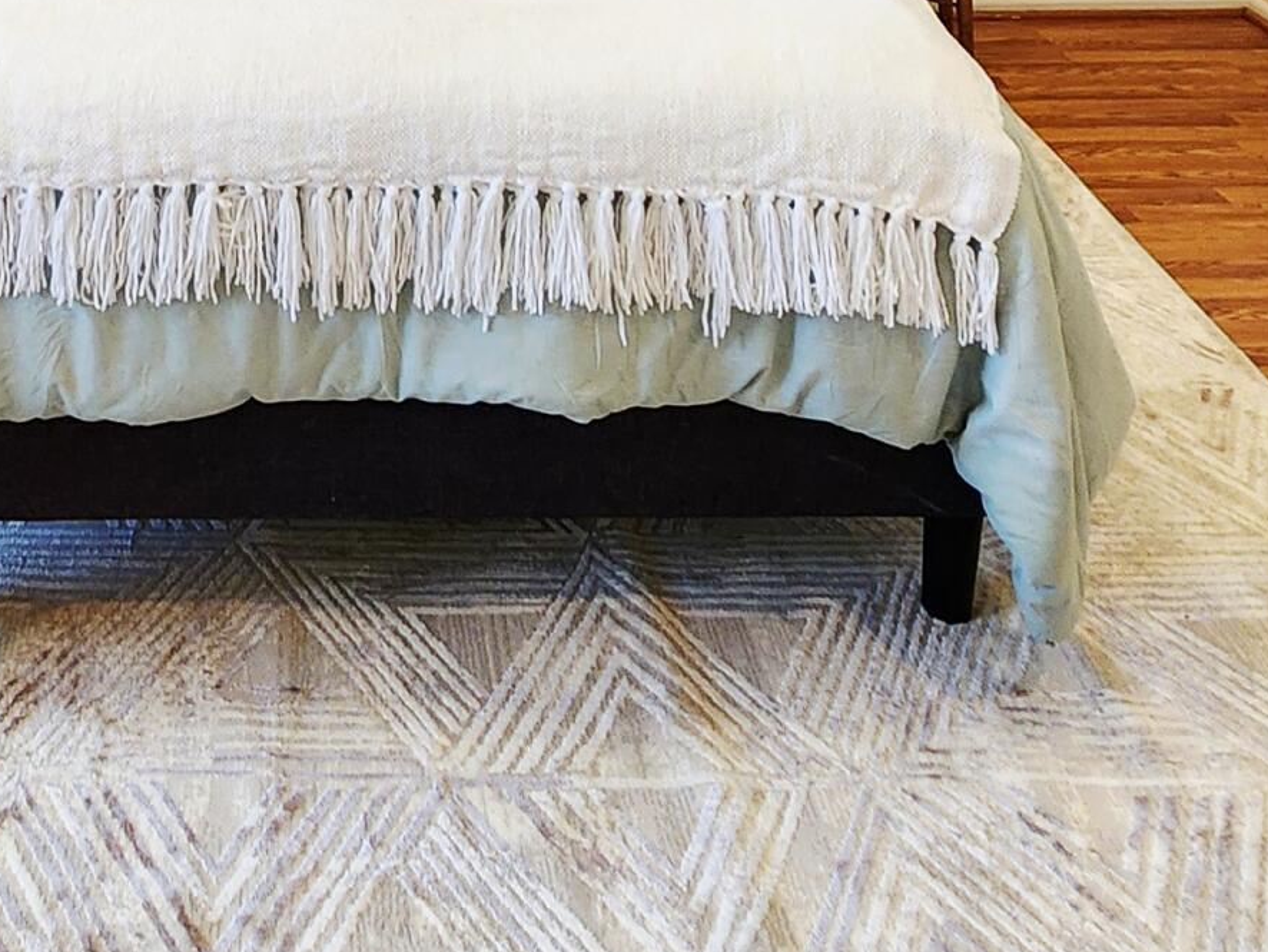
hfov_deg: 41.1
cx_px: 249
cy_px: -265
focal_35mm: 44
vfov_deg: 27.7
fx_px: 1612
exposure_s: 1/60.2
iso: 200
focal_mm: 2.2
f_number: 2.2
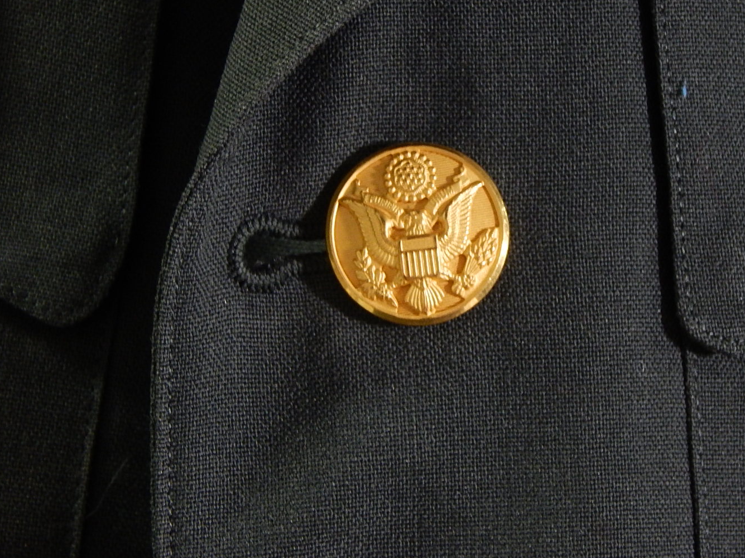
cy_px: 231
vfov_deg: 8.8
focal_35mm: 169
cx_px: 440
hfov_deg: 11.7
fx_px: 3637
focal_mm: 25.3
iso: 450
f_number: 4.9
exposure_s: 1/15
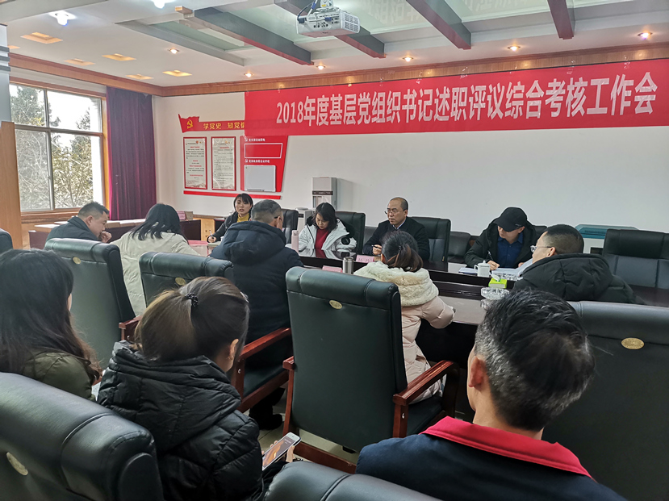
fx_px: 502
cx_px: 334
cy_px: 250
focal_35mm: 26
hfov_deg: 67.3
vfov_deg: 53.0
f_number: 1.8
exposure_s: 1/100
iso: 400
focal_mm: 4.75
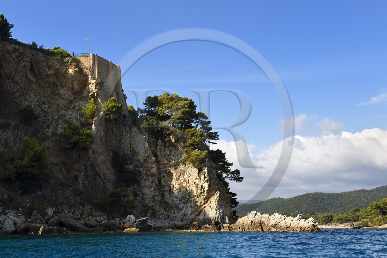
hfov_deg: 43.6
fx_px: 483
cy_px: 129
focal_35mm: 45
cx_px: 194
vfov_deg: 29.8
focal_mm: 45
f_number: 8
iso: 200
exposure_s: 1/400
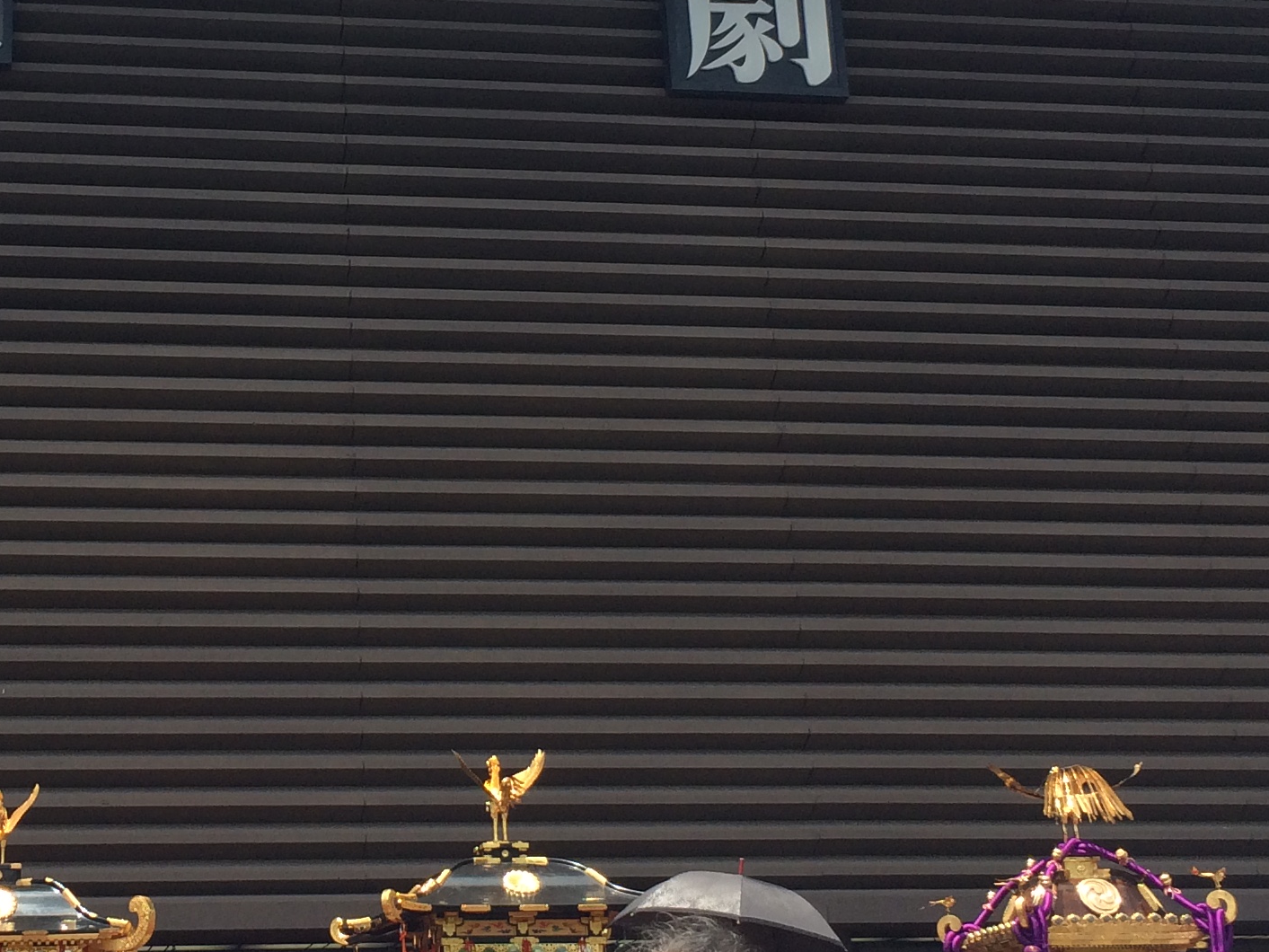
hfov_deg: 28.7
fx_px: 2456
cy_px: 286
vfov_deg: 21.8
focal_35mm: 67
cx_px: 367
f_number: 2.2
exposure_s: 1/954
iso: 32
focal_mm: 4.15
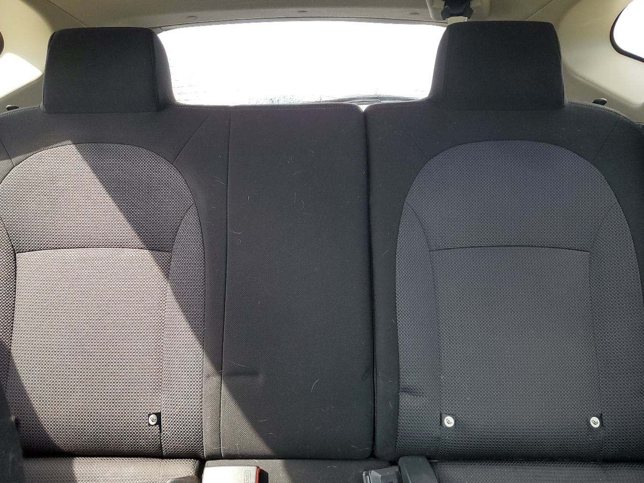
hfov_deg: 58.3
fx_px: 577
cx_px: 298
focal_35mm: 31
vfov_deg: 45.4
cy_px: 229
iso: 78
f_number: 1.5
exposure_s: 1/120
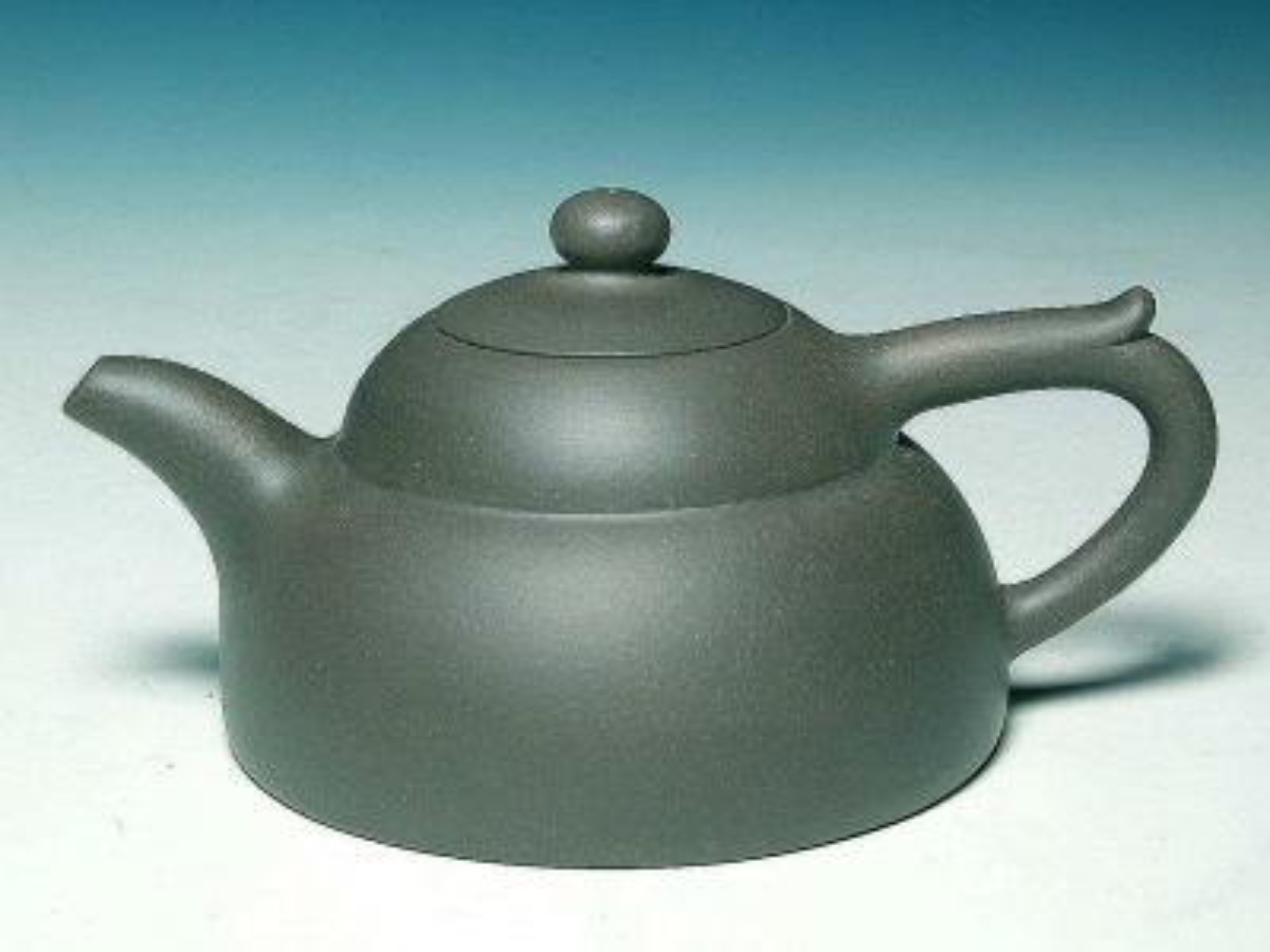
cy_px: 476
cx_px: 635
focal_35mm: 92
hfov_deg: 21.3
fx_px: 3375
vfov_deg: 16.1
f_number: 8
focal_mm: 23.7
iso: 186
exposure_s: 1/4.2
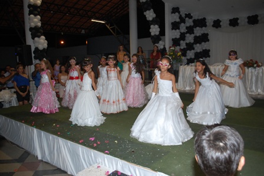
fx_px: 198
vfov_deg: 47.9
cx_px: 132
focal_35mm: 27
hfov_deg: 67.4
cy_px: 88
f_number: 4
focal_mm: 18
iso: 400
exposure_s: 1/60
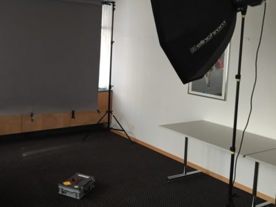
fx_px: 319
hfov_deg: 45.9
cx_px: 88
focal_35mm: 40
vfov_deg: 35.8
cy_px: 82
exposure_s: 1/30
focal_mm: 4.15
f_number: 2.2
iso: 64
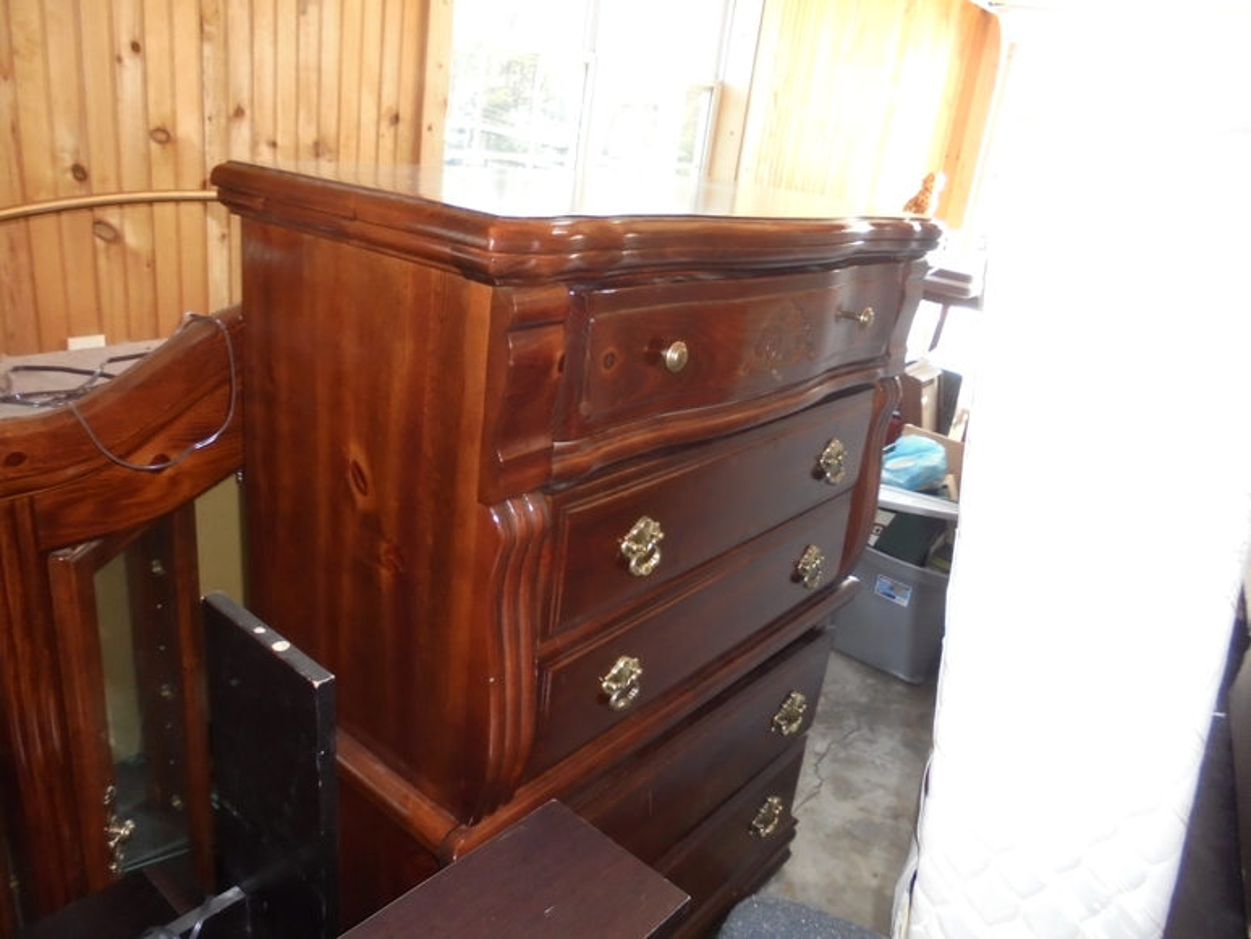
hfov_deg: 67.3
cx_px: 626
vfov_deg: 53.1
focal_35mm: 26
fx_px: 940
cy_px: 470
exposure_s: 1/50
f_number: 3.5
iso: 320
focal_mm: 4.6
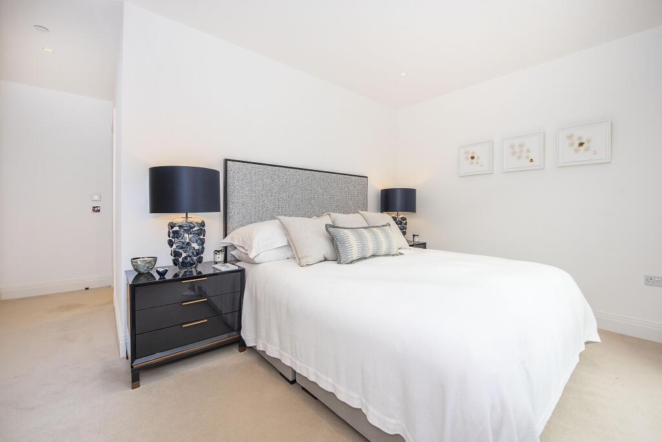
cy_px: 221
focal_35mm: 14
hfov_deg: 104.2
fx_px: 258
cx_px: 331
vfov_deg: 81.3
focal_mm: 14
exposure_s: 1/125
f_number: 7.1
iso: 320
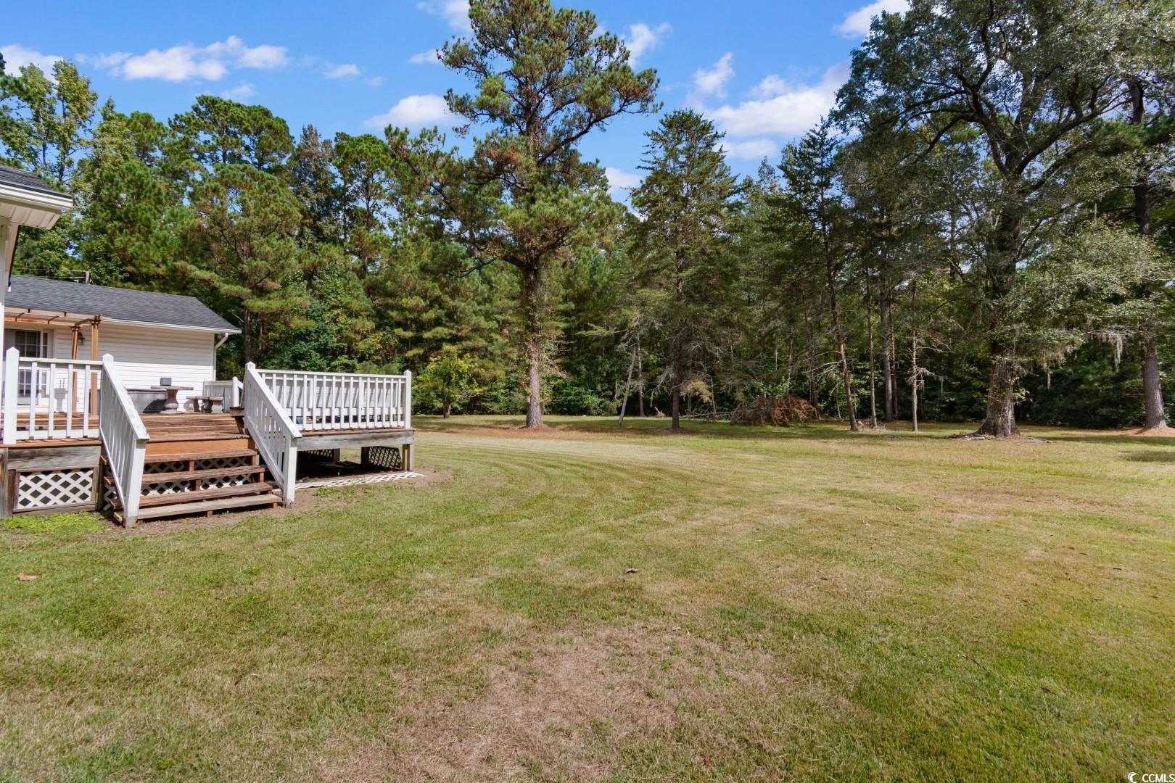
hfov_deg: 100.4
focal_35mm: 15
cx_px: 588
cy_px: 392
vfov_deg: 77.3
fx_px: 490
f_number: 5.6
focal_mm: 10
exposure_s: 1/125
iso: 100
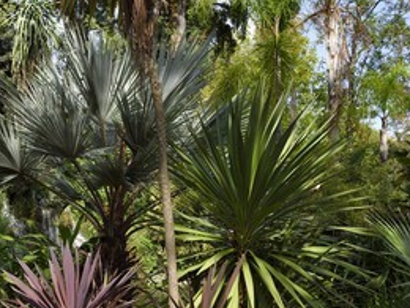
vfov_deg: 32.1
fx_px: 533
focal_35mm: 45
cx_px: 91
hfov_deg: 40.6
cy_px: 186
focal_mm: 29
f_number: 11
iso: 200
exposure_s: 1/125
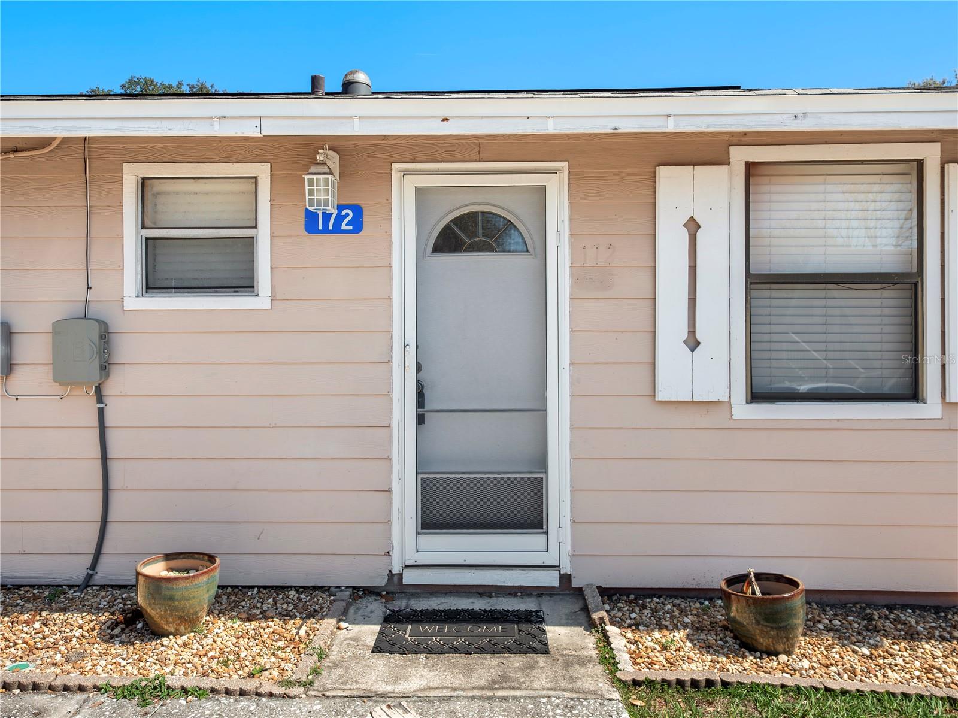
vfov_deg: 53.0
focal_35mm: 26
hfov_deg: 67.3
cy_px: 359
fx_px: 719
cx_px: 479
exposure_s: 1/1000
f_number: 5.6
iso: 200
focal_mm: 13
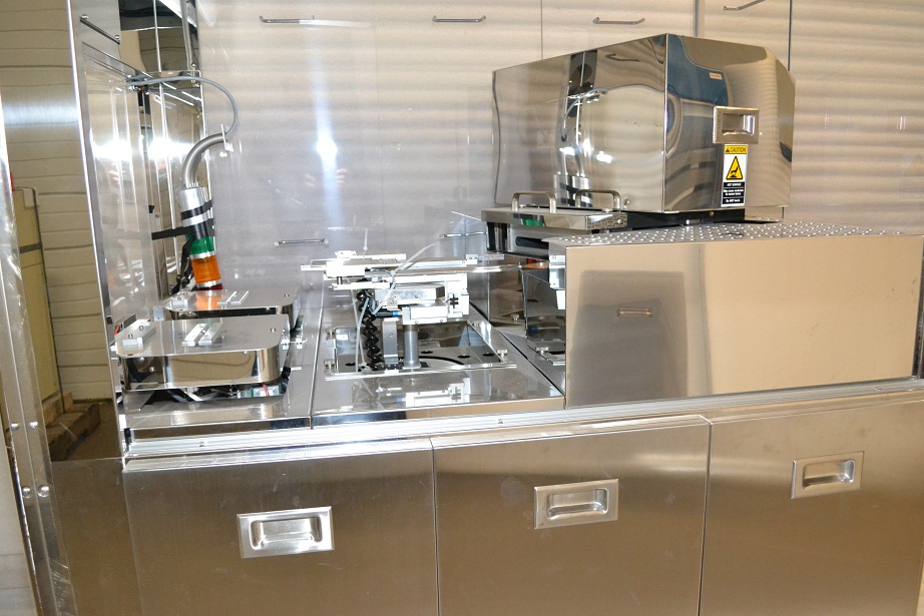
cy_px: 308
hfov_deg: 67.4
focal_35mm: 27
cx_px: 462
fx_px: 693
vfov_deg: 47.9
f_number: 3.5
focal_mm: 18
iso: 2800
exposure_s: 1/60
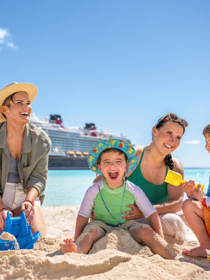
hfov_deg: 26.5
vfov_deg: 34.9
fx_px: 445
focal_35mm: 55
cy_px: 140
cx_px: 77
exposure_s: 1/2000
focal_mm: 38
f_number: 4
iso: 160
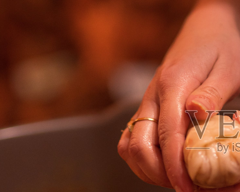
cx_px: 240
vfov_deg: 10.2
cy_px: 133
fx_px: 1080
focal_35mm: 152
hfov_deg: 12.5
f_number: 1.4
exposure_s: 1/100
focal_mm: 50
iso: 800
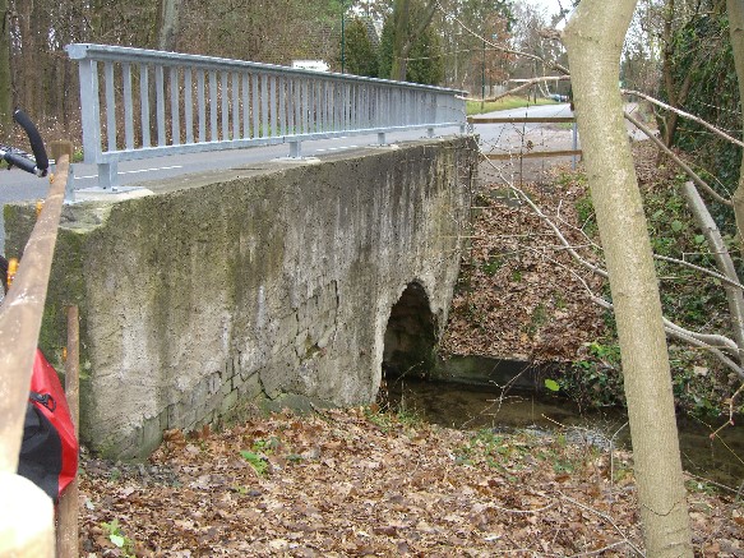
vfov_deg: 37.7
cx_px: 372
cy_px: 279
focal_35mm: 38
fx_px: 817
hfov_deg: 49.0
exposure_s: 1/100
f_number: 2.8
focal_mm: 7.9
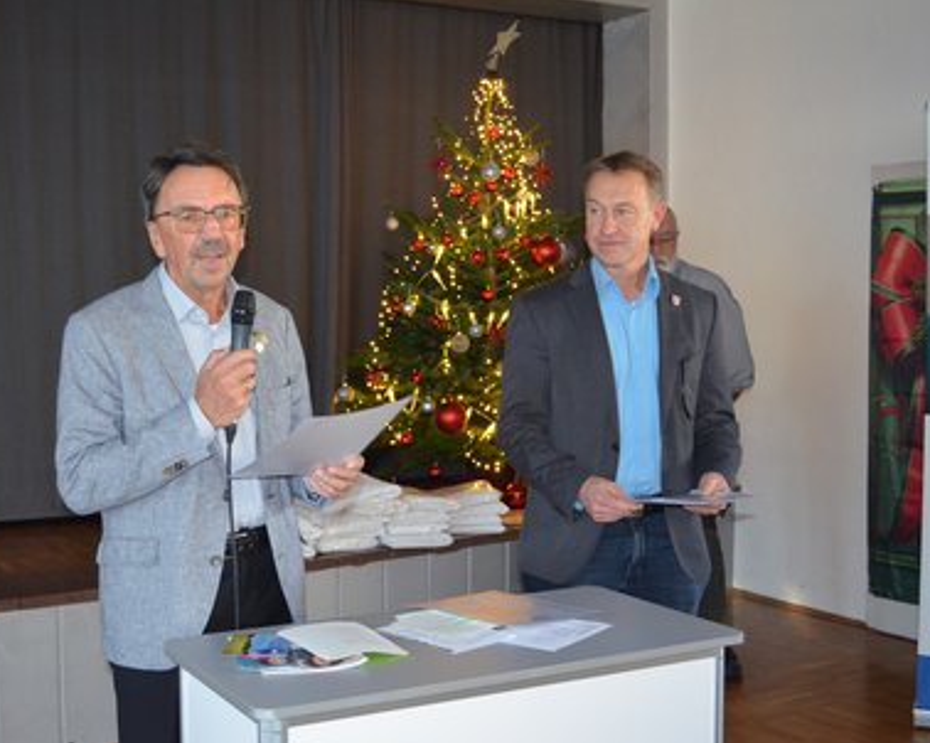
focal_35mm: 48
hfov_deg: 38.6
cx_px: 374
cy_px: 373
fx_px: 1320
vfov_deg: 31.4
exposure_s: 1/60
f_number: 4.5
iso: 2200
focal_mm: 28
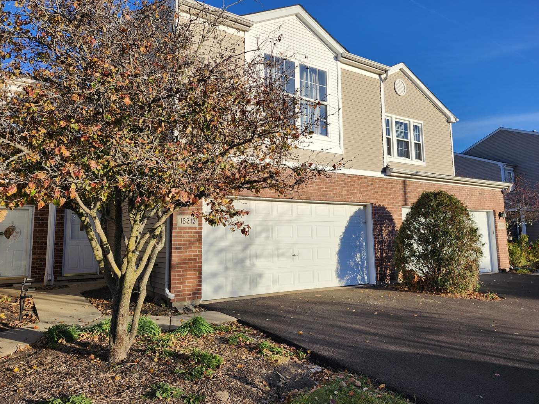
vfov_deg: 56.8
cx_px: 265
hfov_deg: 71.6
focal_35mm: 24
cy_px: 198
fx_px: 374
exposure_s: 1/1354
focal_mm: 5.54
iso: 25
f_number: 1.8
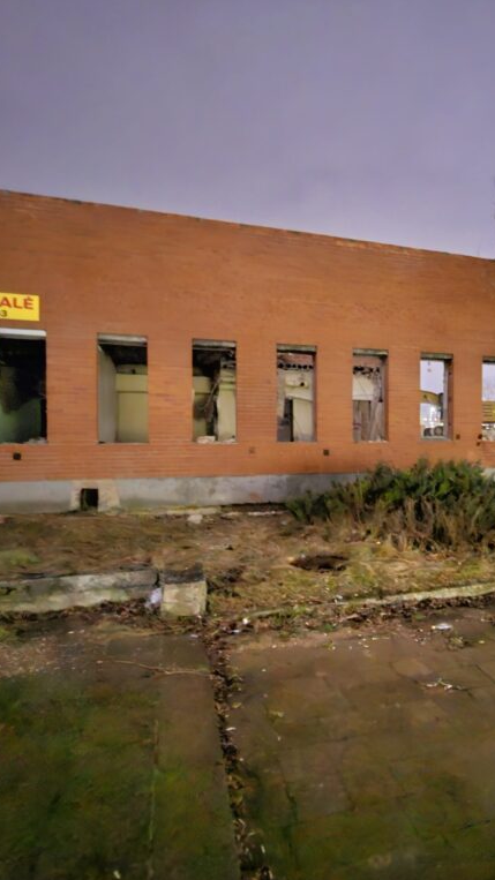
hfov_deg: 56.0
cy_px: 441
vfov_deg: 89.6
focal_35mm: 19
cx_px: 361
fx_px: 443
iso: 2000
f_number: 2.2
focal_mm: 2.2
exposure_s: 1/4
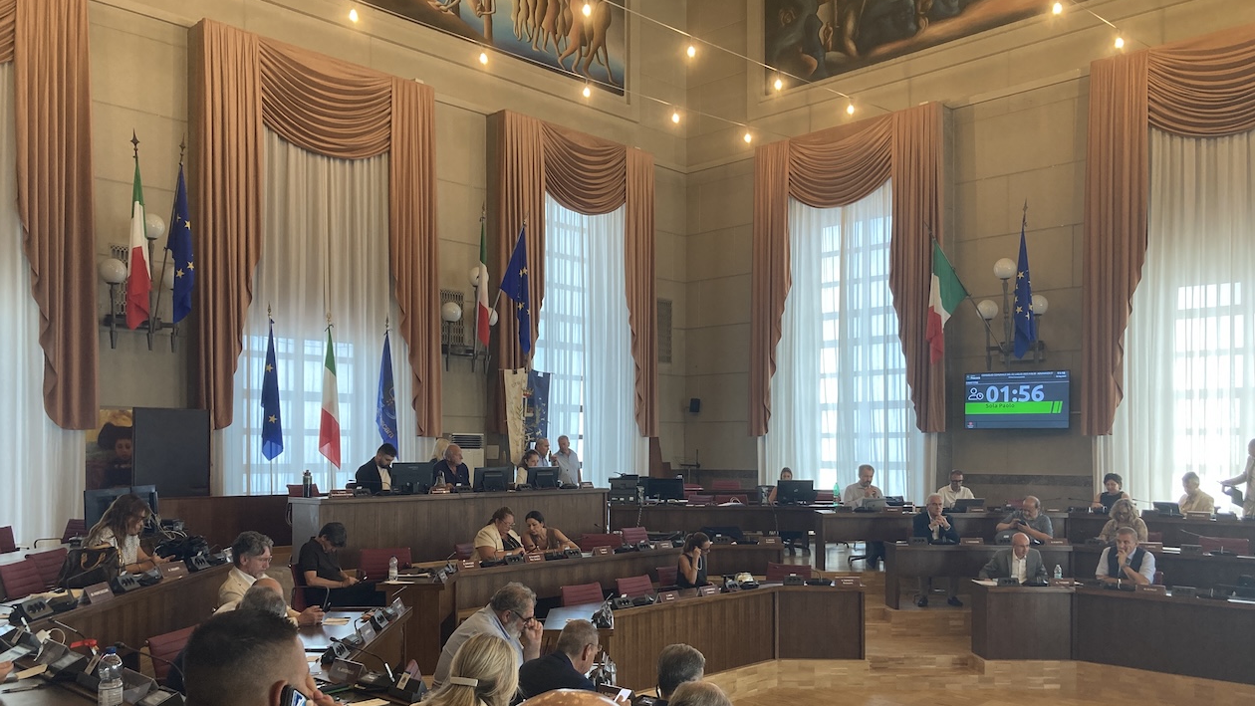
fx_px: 1032
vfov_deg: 37.4
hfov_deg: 62.6
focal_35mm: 31
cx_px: 626
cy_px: 467
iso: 100
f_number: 1.8
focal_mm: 3.99
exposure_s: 1/60
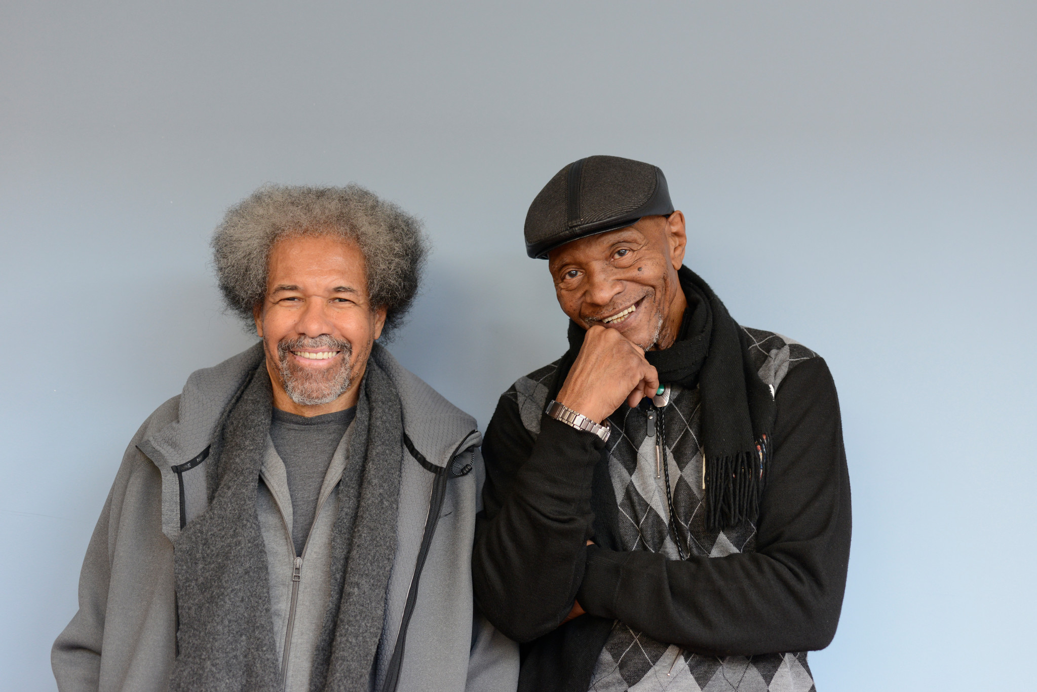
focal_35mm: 60
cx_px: 518
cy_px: 346
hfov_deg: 33.4
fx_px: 1729
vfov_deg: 22.6
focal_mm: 60
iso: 800
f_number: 3.5
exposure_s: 1/160
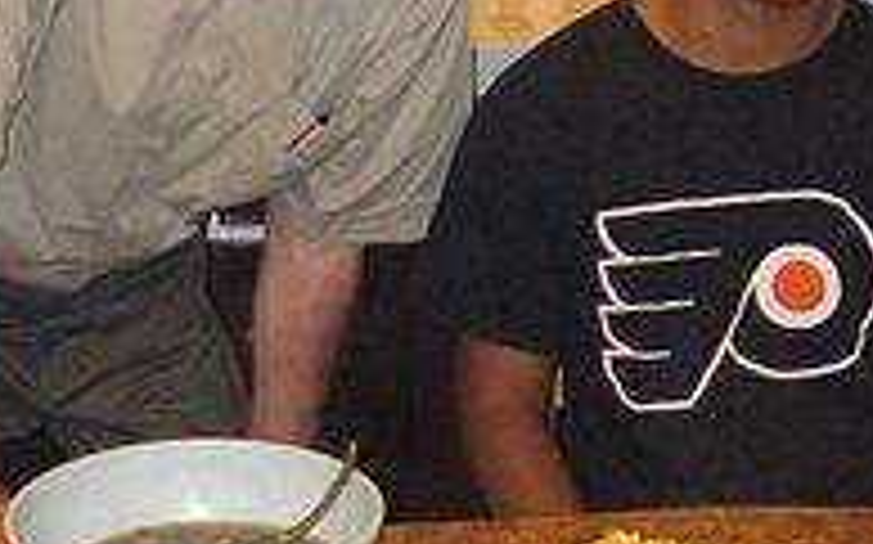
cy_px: 366
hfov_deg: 19.8
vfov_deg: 12.5
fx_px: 2473
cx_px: 729
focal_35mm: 104
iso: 400
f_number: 3.3
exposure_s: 1/40
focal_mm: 6.3
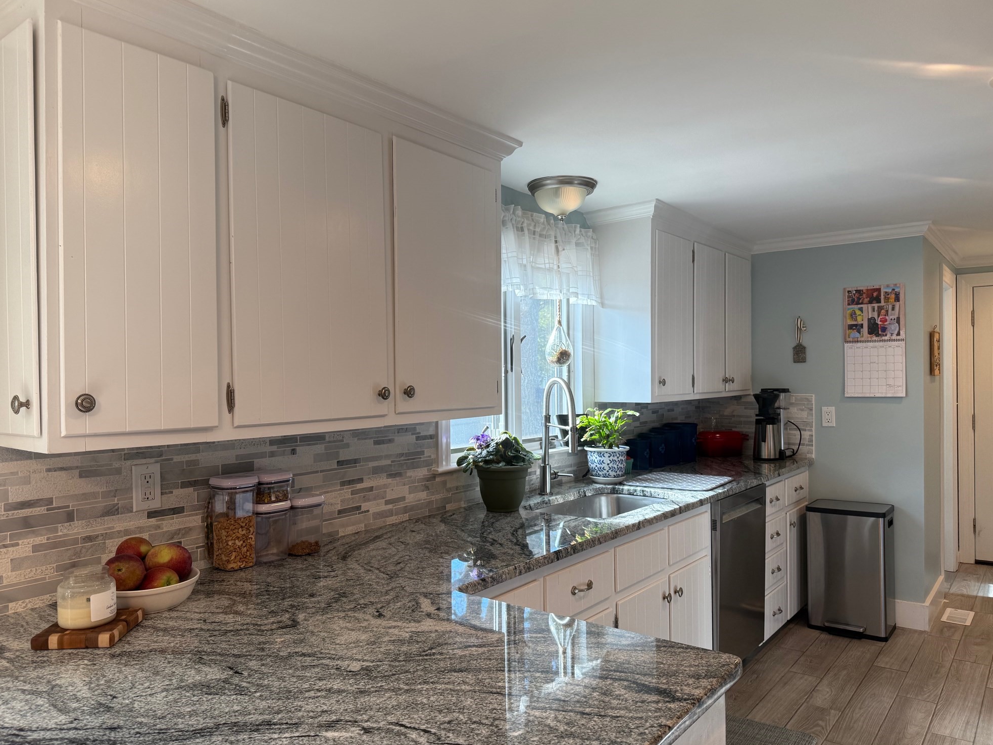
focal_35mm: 25
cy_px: 377
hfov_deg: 69.4
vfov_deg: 54.9
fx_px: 717
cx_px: 489
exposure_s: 1/145
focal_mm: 6.76
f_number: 1.78
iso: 80
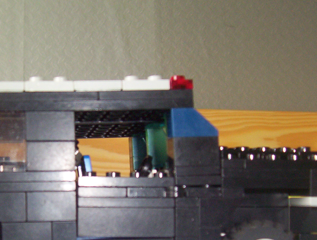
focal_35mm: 58
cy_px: 182
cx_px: 80
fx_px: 532
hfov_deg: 32.5
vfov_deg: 25.0
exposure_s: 1/30
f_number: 2.76
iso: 140
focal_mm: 5.54
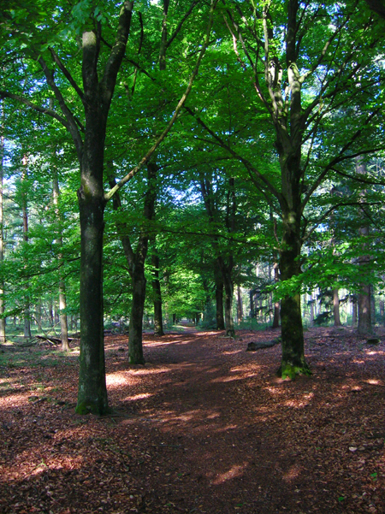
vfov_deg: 54.0
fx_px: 505
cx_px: 192
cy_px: 257
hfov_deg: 41.8
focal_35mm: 34
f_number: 2.9
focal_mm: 5.7
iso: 97
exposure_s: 1/60.1
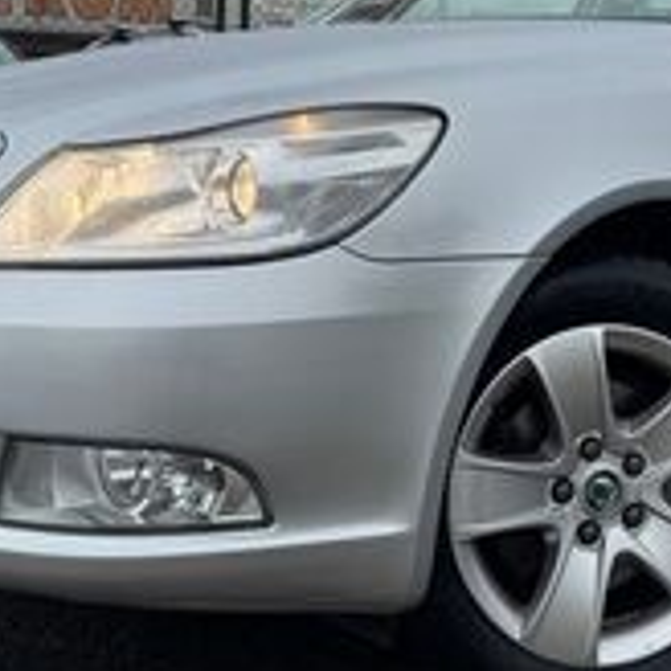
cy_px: 29
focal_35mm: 63
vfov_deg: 26.1
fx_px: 1382
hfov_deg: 26.9
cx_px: 520
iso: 80
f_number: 1.78
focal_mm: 6.76
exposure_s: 1/1366
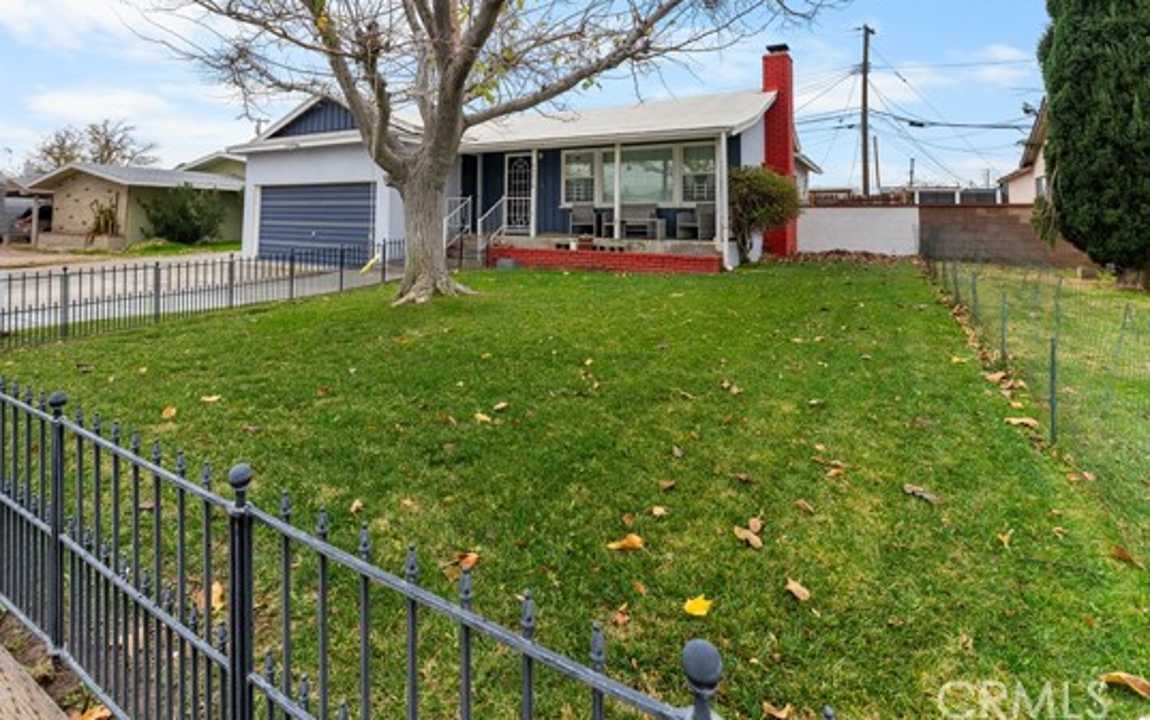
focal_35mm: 17
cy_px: 273
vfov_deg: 67.1
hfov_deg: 94.0
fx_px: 533
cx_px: 514
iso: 640
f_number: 4
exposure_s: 1/160
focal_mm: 14
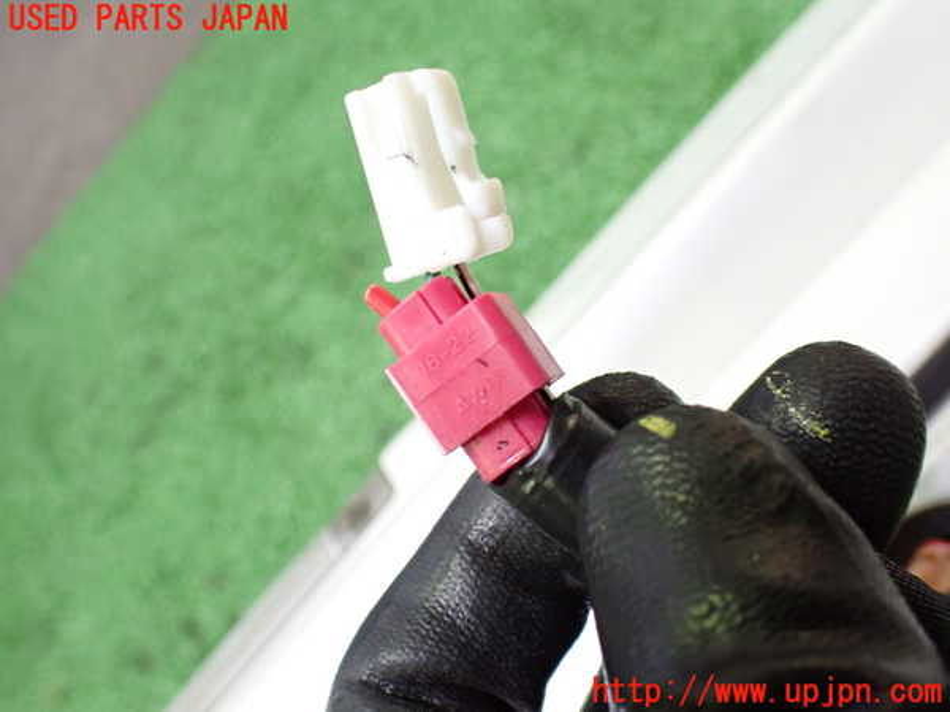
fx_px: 823
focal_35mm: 30
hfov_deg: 60.0
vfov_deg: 46.8
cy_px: 356
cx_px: 475
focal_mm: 5.4
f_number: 2.3
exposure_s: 1/80
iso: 800
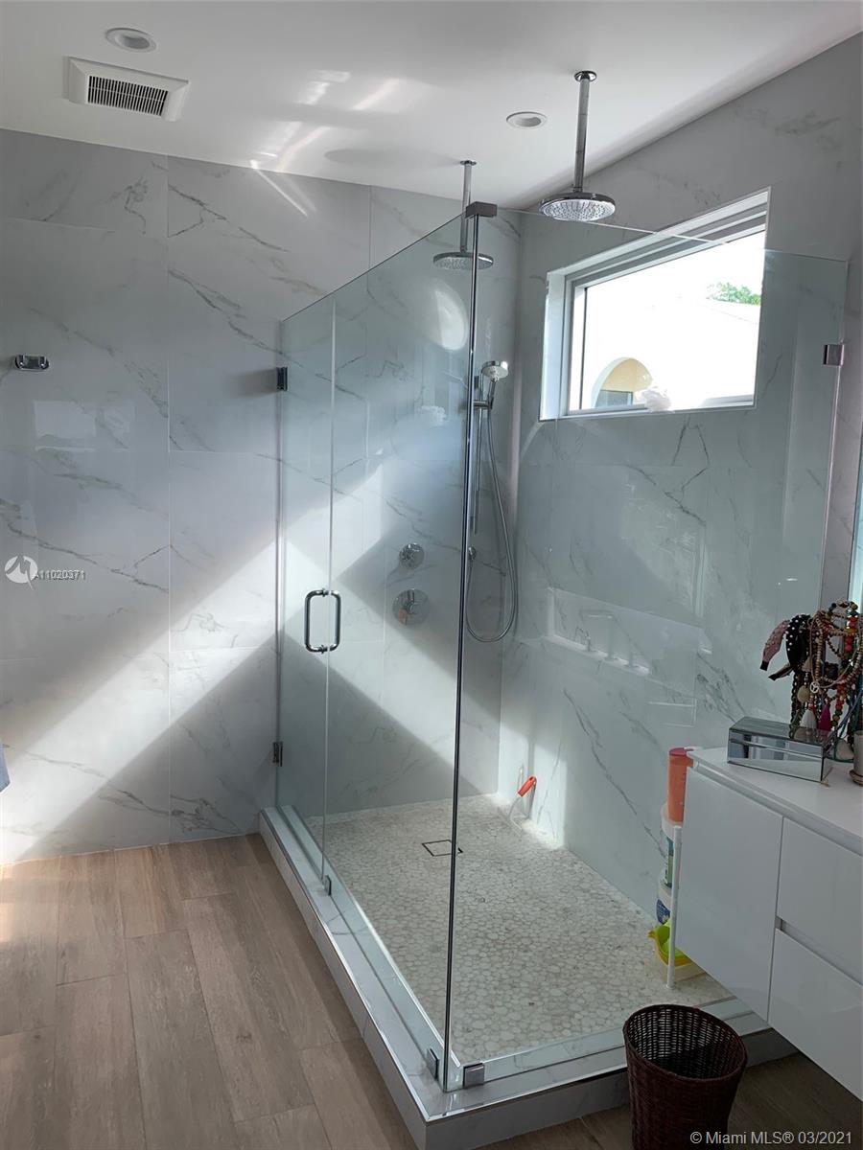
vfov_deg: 67.3
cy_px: 575
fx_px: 864
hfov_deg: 53.1
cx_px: 432
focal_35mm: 26
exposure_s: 1/120
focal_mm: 4.25
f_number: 1.8
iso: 40
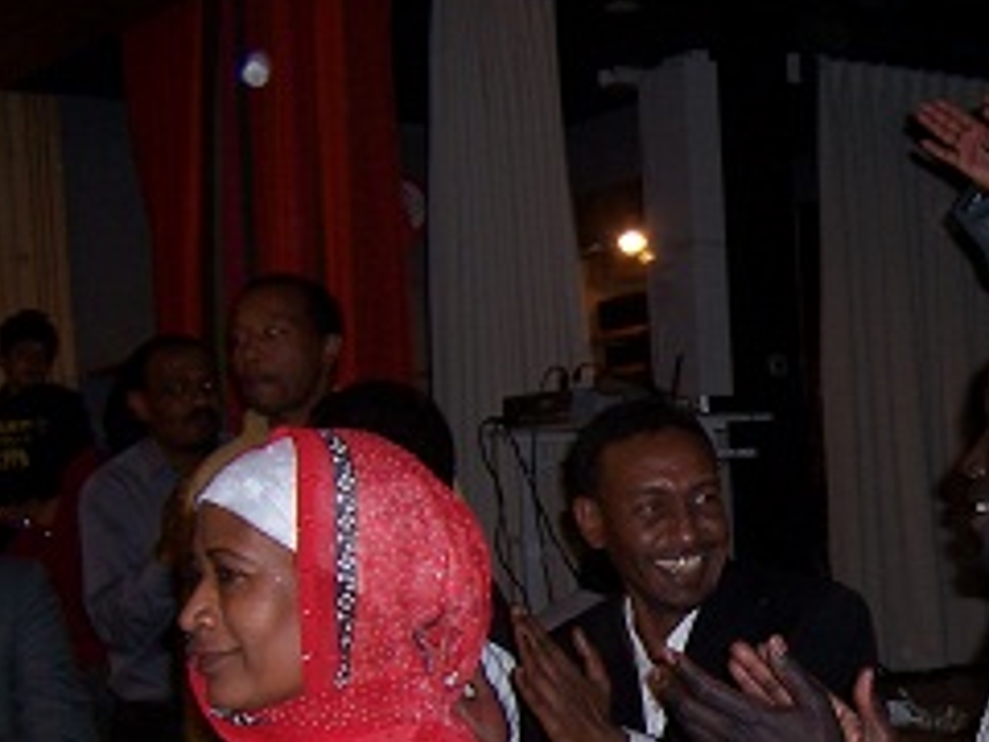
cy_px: 633
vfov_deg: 20.4
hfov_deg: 26.5
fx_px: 2029
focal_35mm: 71
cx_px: 894
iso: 80
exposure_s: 1/60
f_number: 2.8
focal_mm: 5.5
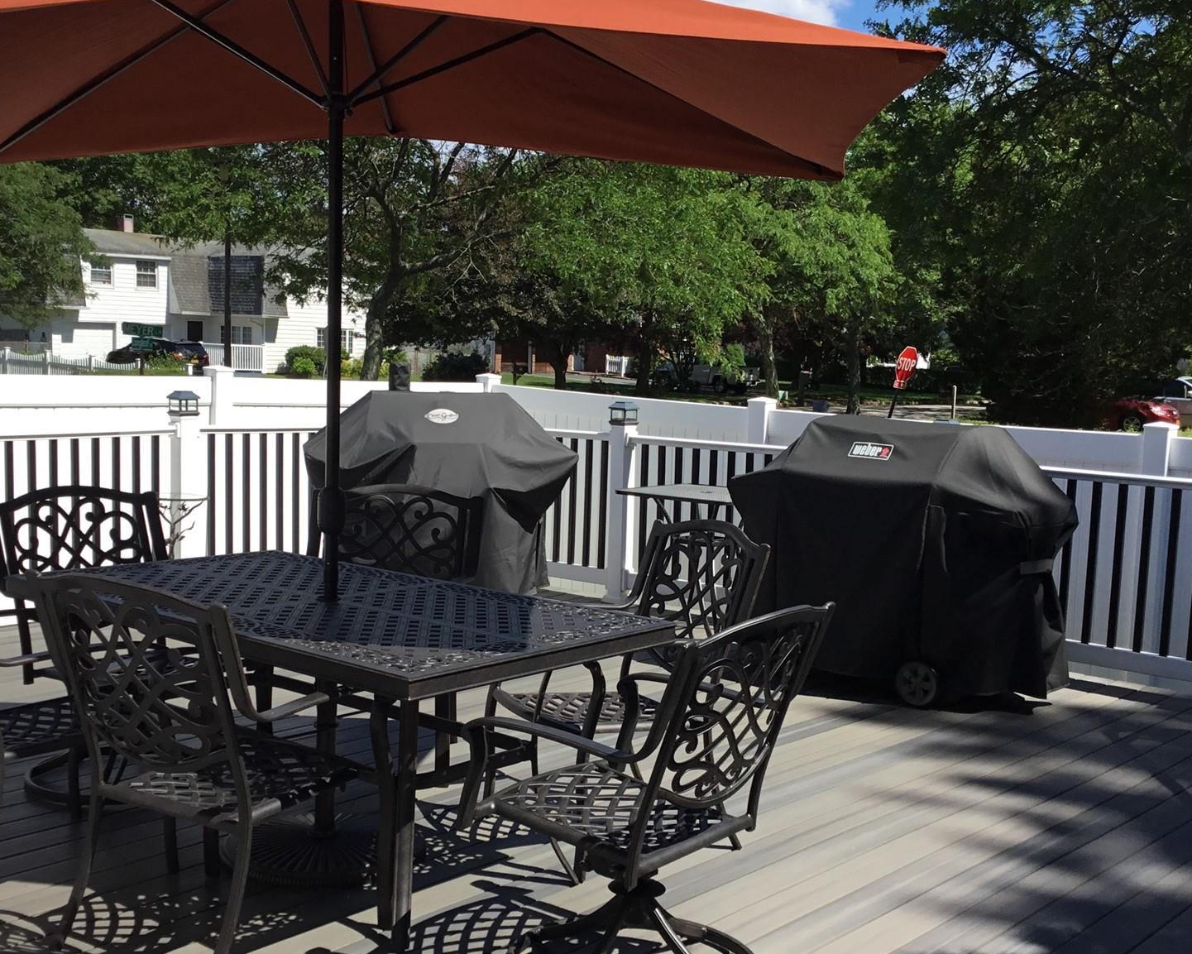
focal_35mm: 43
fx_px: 1517
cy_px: 508
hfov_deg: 42.9
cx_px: 562
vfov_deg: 34.9
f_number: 2.4
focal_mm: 3.3
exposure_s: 1/1235
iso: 25
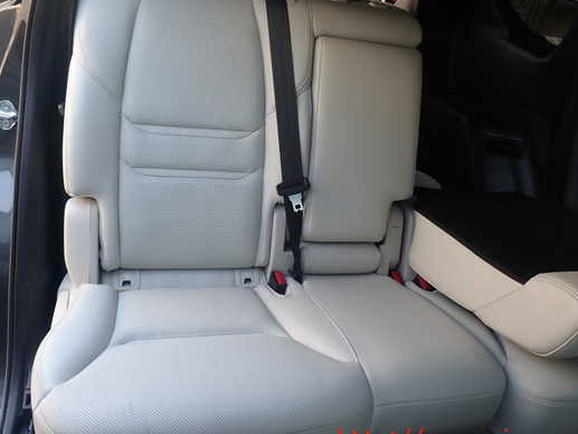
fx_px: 484
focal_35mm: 29
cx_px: 255
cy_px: 202
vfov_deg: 48.2
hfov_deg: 61.5
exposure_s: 1/80
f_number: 2.8
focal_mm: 4.5
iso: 100
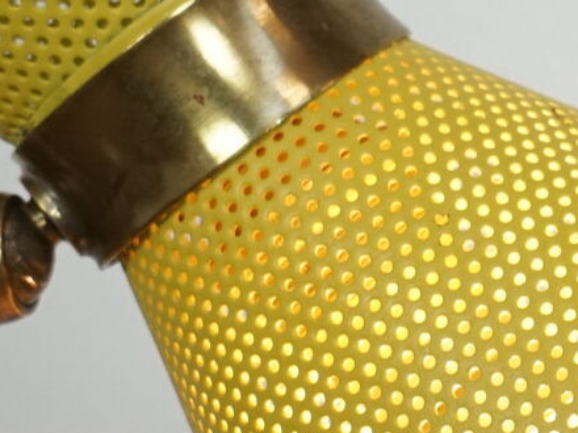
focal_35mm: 151
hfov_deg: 12.5
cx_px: 813
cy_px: 292
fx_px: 2521
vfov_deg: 9.8
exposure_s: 1/60
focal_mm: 18
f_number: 6.3
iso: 1000
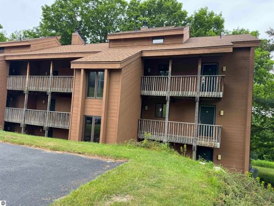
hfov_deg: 71.6
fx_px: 190
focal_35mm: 24
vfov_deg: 56.8
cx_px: 137
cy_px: 103
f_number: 1.78
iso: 64
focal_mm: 6.76
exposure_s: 1/147
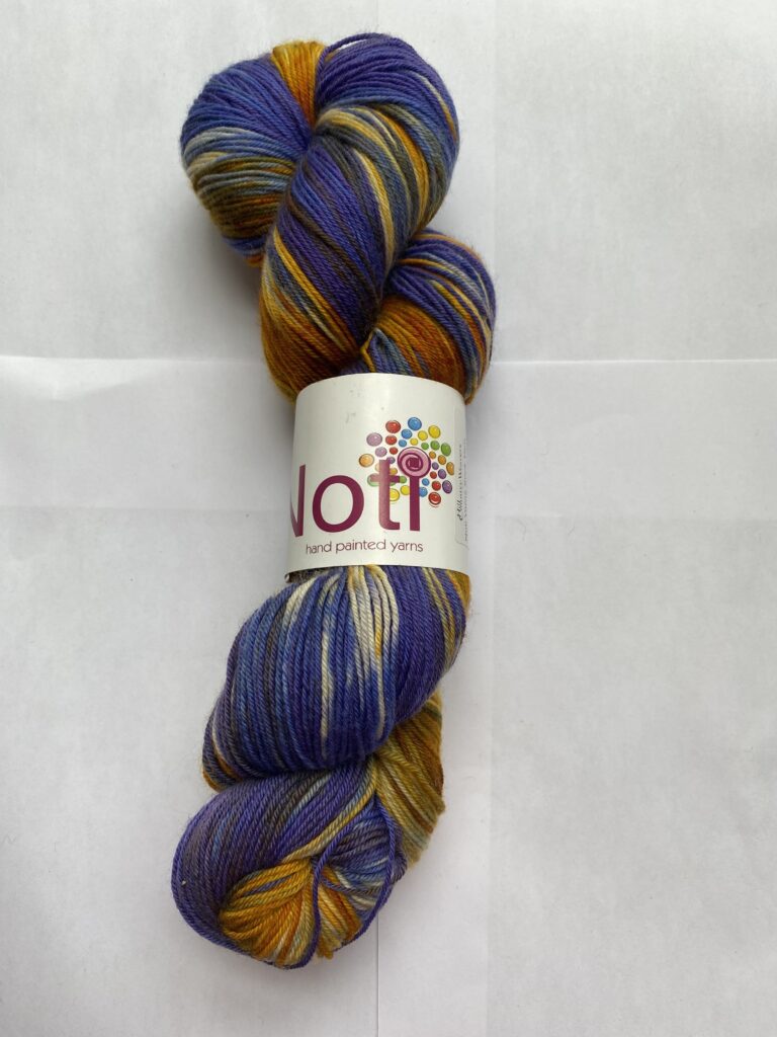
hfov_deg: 53.1
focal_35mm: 26
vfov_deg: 67.3
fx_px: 778
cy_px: 518
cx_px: 388
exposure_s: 1/152
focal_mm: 4.25
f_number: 1.8
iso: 32
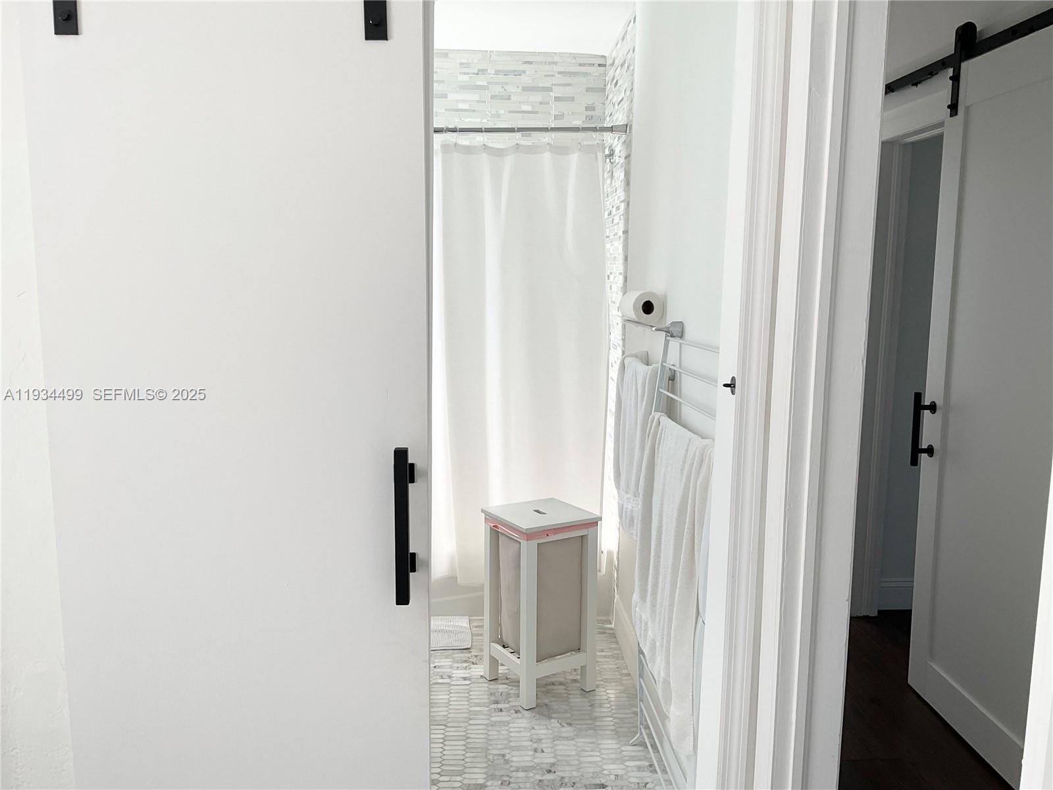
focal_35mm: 29
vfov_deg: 48.2
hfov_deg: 61.7
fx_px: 882
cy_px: 395
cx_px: 526
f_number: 1.8
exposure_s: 1/122
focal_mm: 3
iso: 20
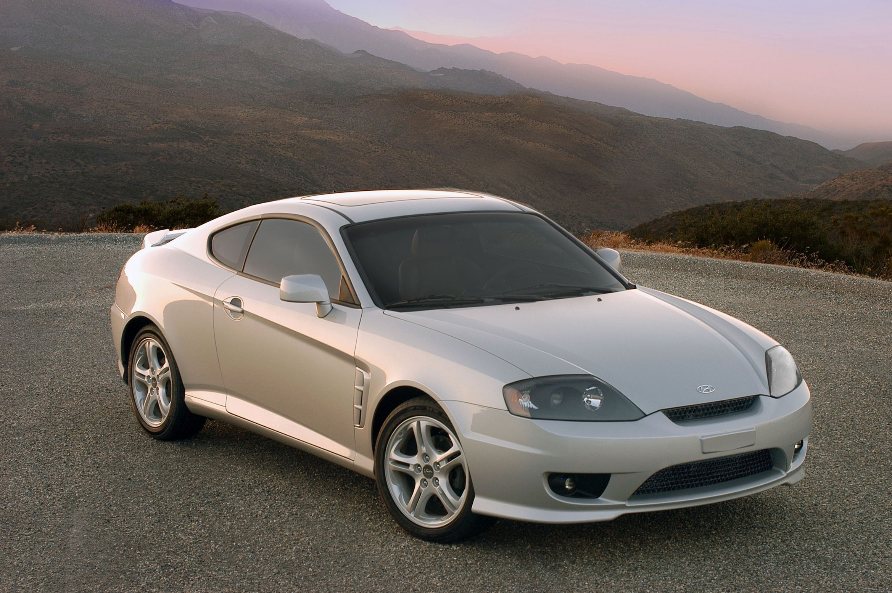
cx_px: 474
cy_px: 292
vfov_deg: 17.7
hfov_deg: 26.3
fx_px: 1906
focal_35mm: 77
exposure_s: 1/25
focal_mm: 48
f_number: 8
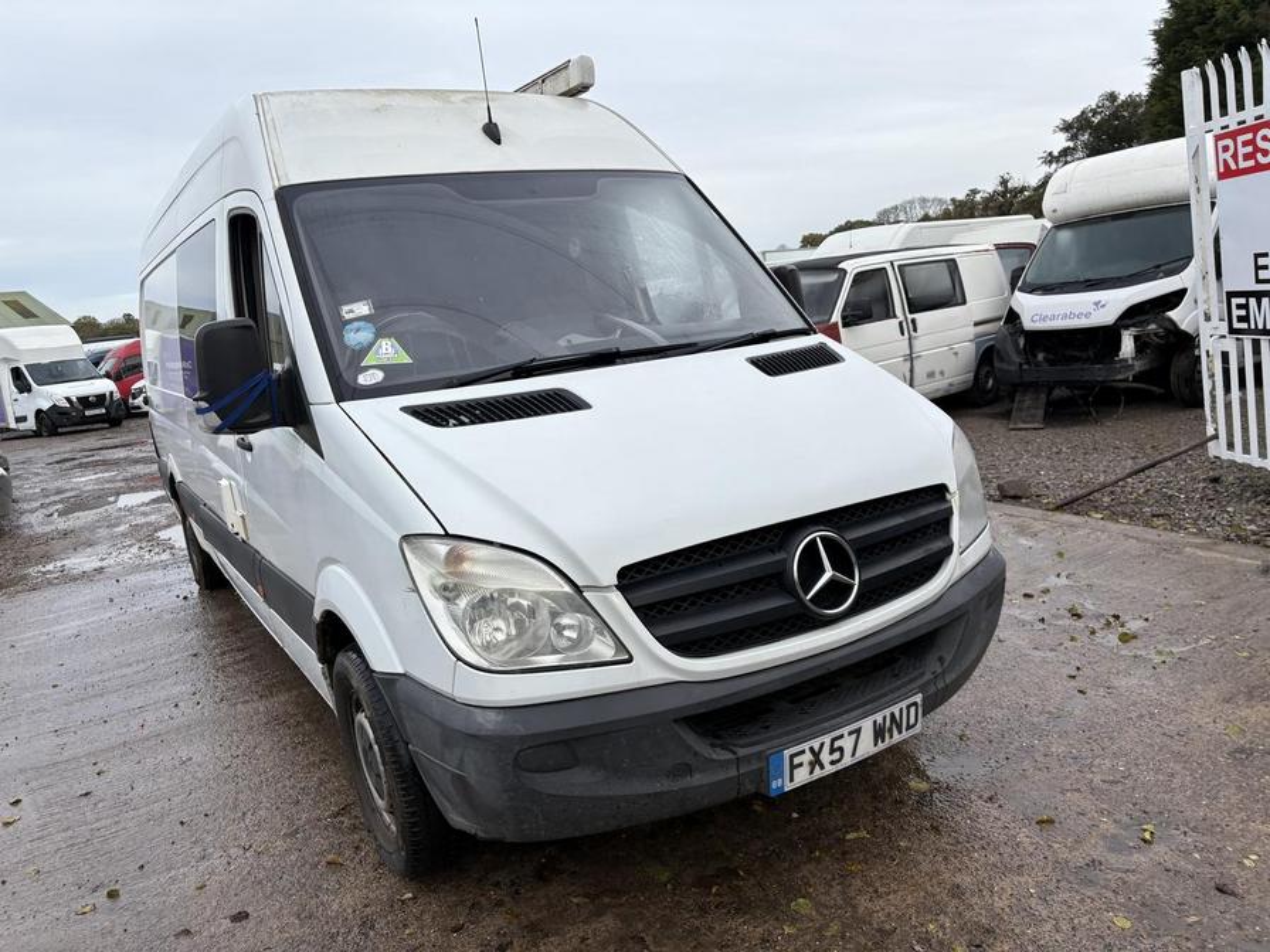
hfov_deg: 67.3
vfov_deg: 53.1
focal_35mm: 26
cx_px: 635
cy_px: 476
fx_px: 954
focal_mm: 5.96
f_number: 1.6
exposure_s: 1/1117
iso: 50
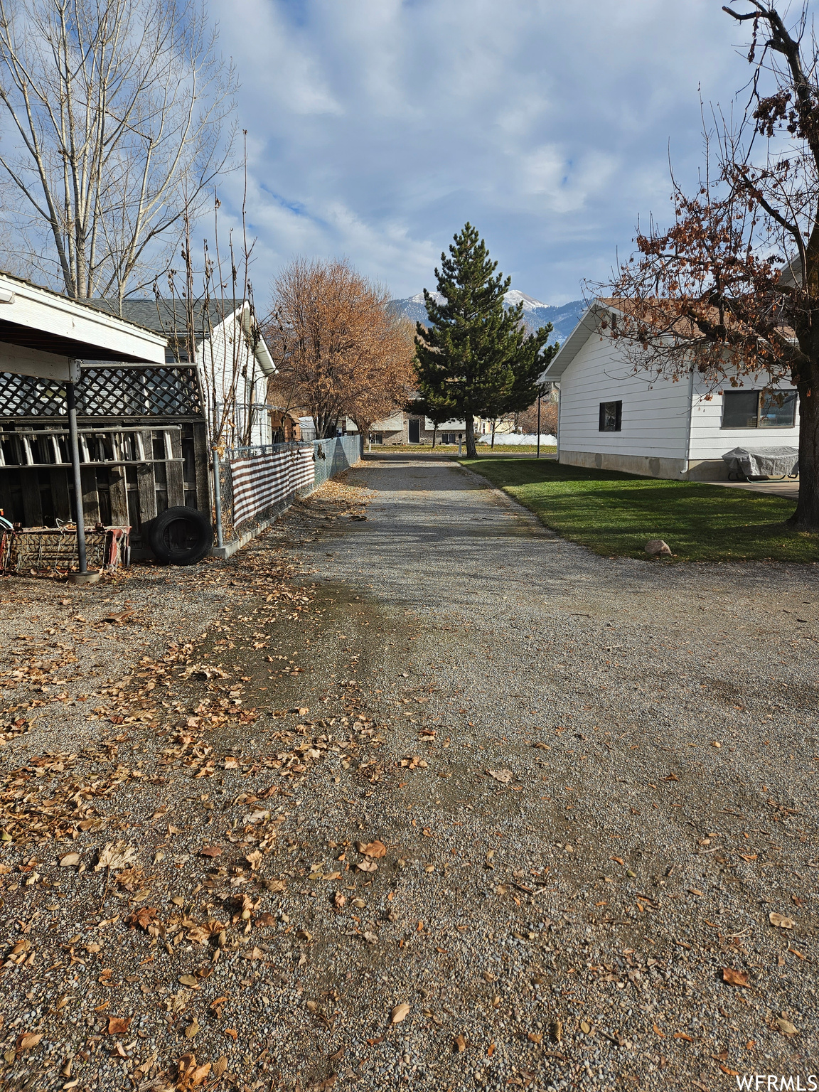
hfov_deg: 58.9
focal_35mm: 23
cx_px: 410
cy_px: 546
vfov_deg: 73.9
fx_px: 726
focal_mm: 5.4
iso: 25
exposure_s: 1/2151
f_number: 1.8
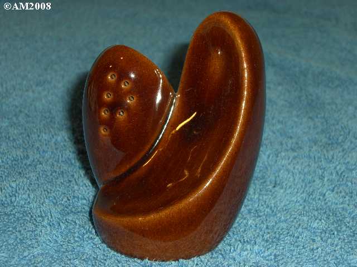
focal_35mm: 78
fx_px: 804
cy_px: 134
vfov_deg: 18.9
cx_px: 178
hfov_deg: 25.0
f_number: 8.6
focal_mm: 16.3
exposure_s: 1/30
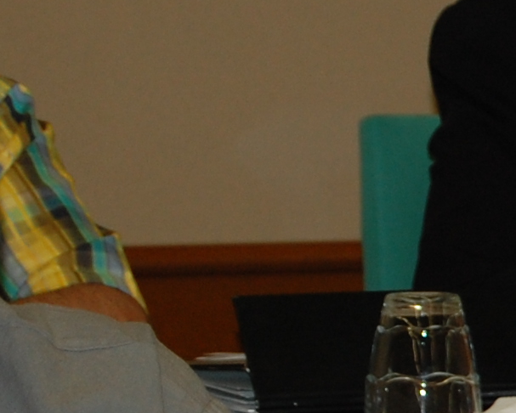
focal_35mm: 383
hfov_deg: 5.0
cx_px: 966
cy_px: 274
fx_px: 5856
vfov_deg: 4.0
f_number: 5.6
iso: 400
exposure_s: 1/60
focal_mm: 55
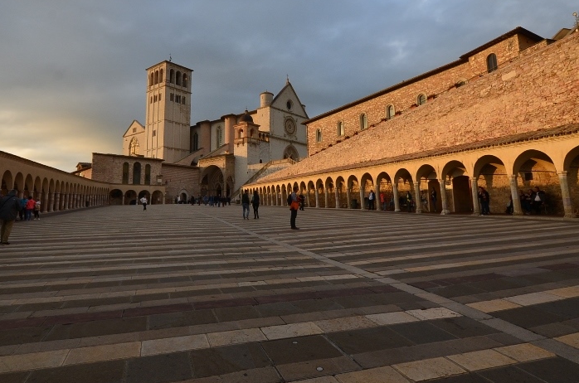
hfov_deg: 78.7
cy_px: 151
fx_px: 353
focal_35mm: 22
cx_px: 275
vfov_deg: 56.5
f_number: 9
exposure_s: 1/160
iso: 400
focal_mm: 10
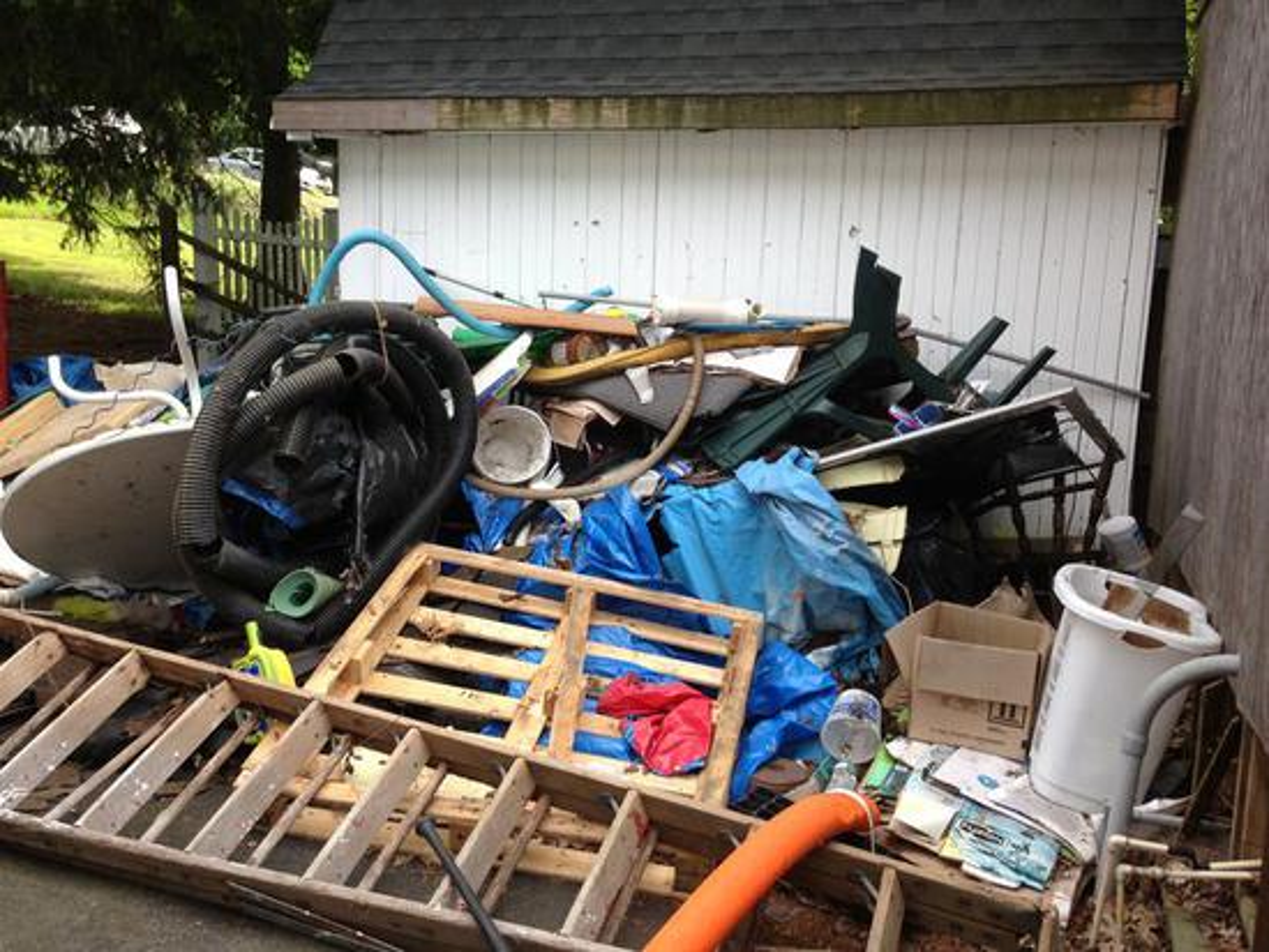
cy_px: 476
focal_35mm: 33
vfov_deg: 43.0
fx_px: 1210
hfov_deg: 55.3
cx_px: 634
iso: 50
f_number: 2.4
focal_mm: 4.13
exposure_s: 1/257
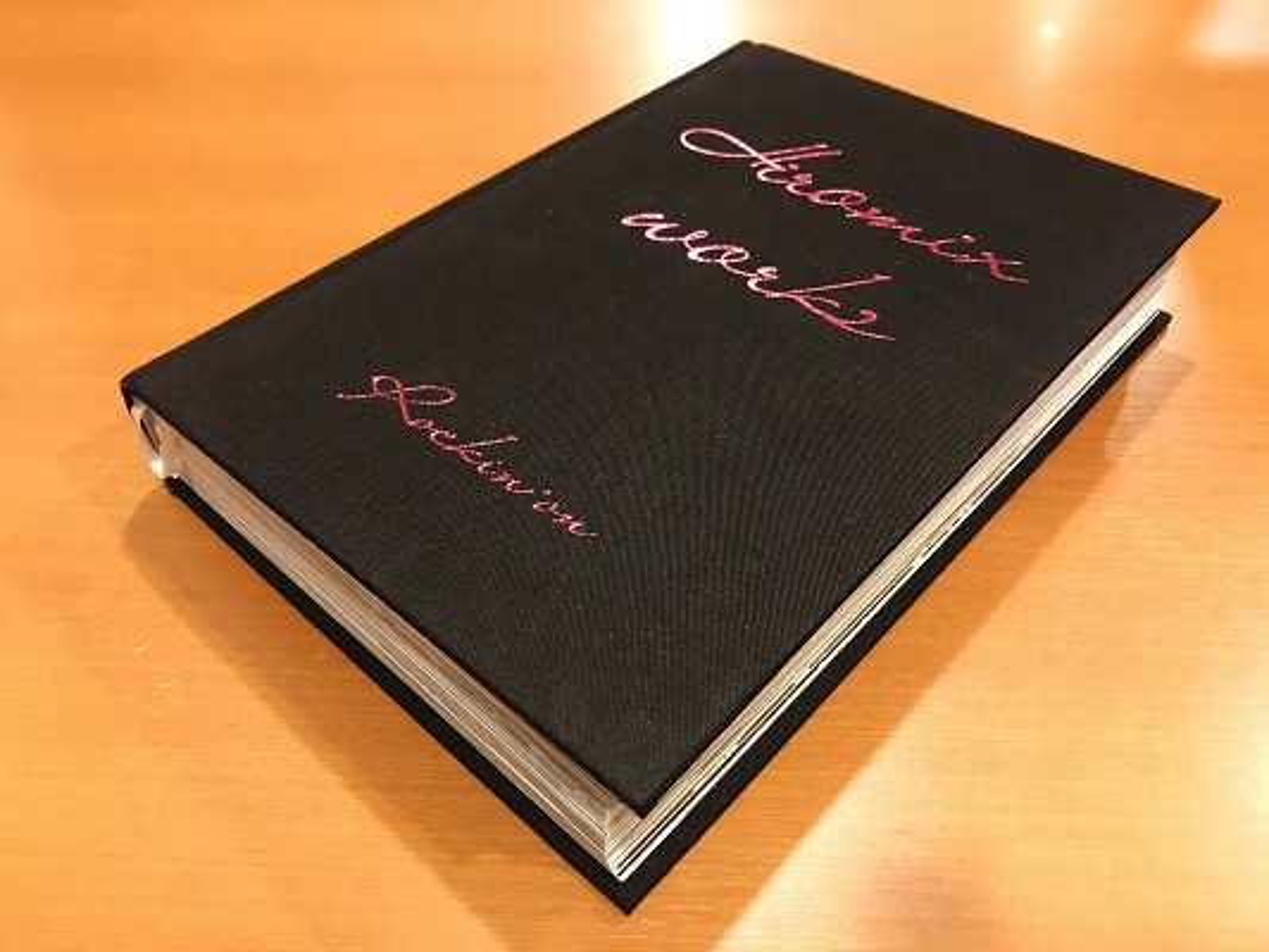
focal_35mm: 28
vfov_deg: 49.8
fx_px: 1027
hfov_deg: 63.4
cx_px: 634
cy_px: 476
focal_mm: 3.99
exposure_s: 1/13
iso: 100
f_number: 1.8
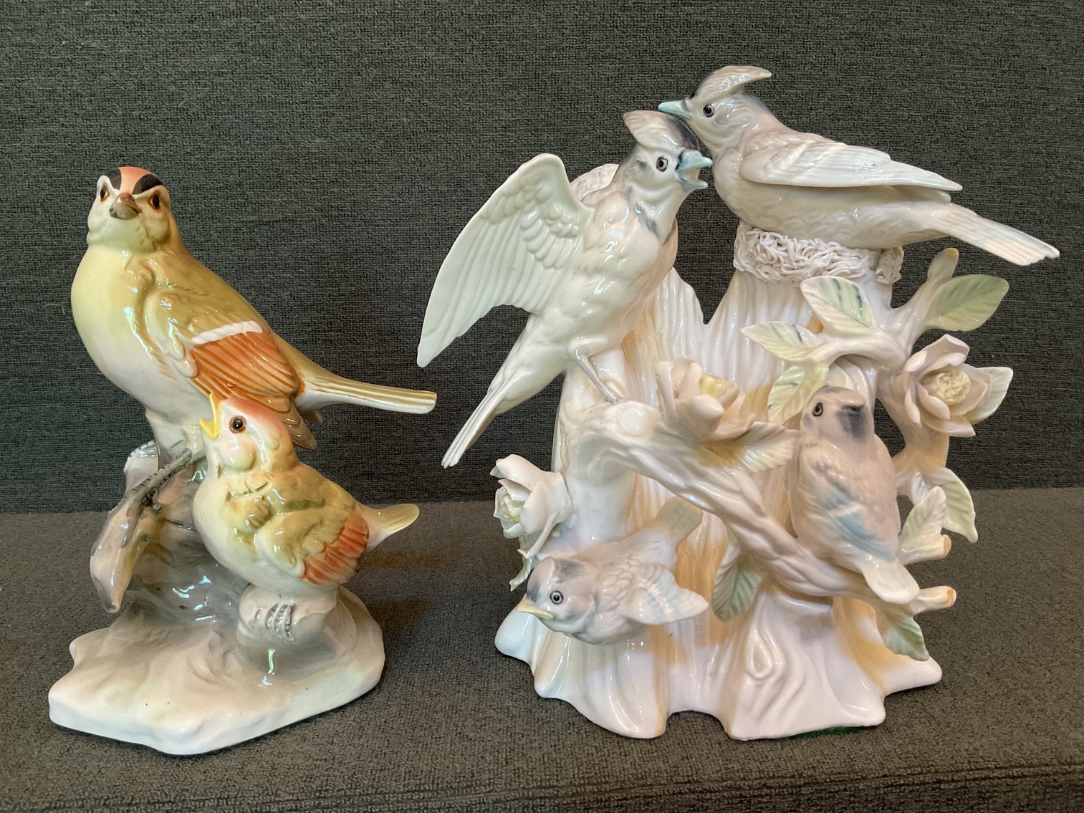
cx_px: 542
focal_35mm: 29
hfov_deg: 61.7
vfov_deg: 48.2
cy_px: 406
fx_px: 908
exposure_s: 1/60
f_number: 1.8
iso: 200
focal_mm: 3
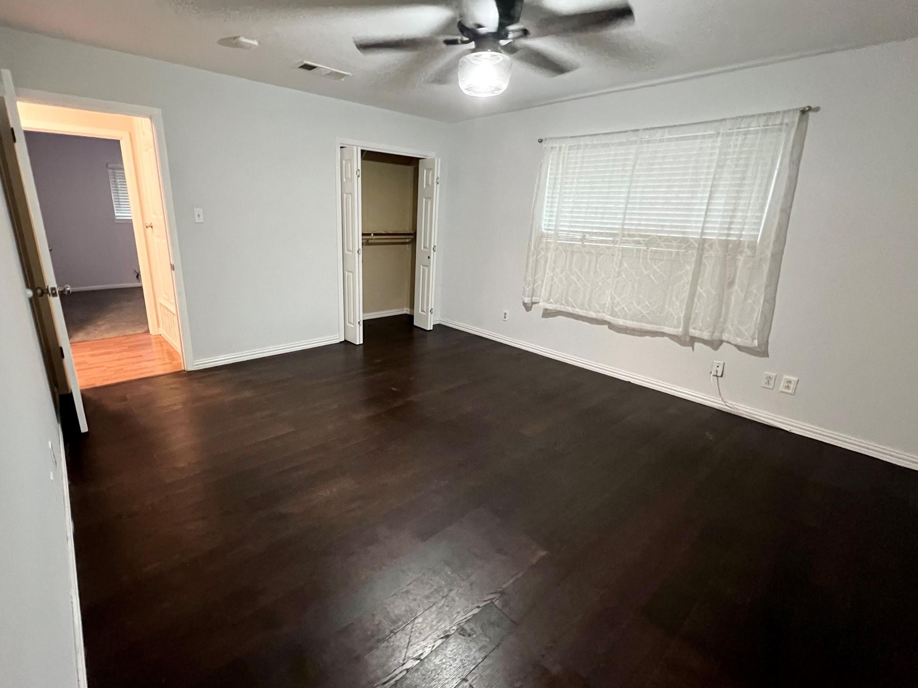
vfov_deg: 81.7
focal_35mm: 15
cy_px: 342
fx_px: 398
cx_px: 409
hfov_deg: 97.8
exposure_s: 1/60
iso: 1000
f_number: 1.8
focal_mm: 1.57
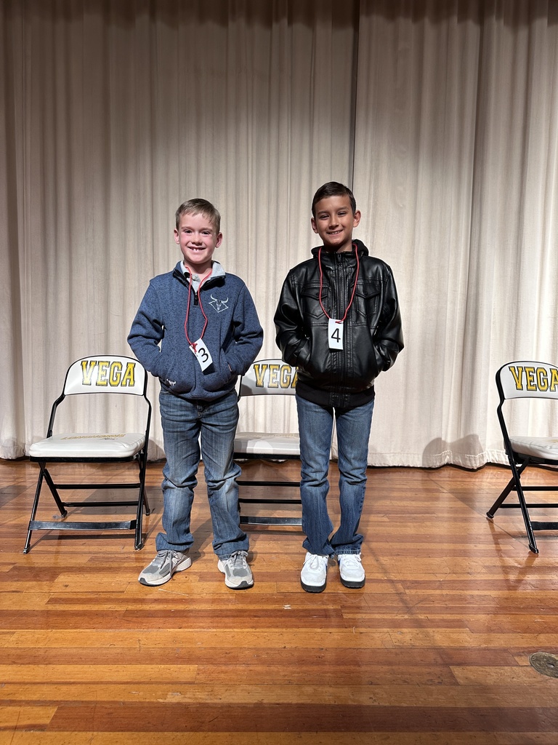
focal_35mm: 24
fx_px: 516
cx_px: 279
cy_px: 372
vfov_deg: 71.6
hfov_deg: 56.8
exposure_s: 1/60
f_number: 1.78
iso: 125
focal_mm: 6.86
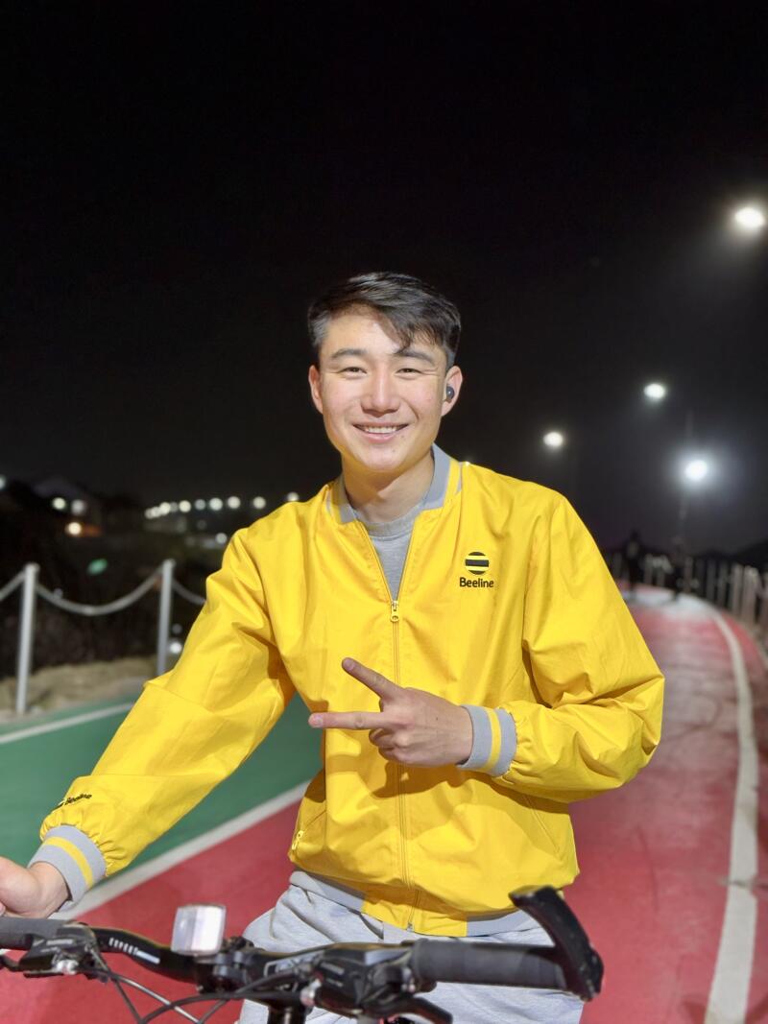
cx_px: 384
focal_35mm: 48
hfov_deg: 30.3
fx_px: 1420
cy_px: 512
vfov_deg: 39.7
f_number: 1.78
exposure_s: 1/19
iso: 64
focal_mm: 6.86
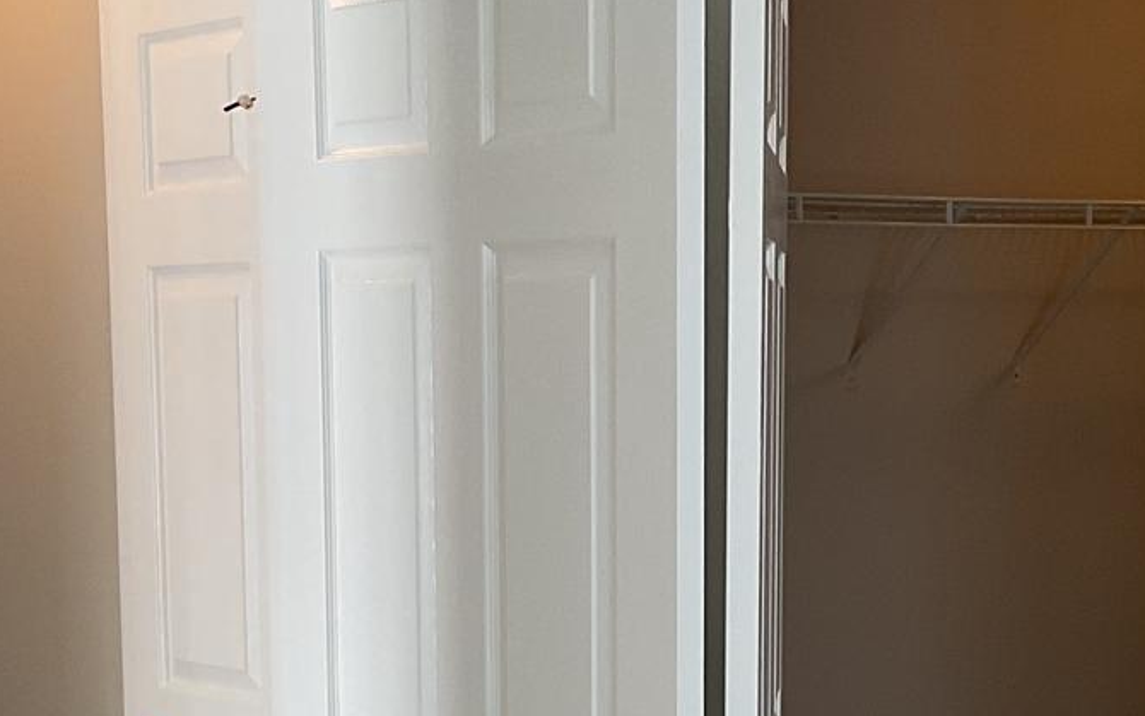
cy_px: 757
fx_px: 2934
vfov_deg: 13.7
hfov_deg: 22.0
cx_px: 701
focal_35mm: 94
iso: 40
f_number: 1.8
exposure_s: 1/60
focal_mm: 3
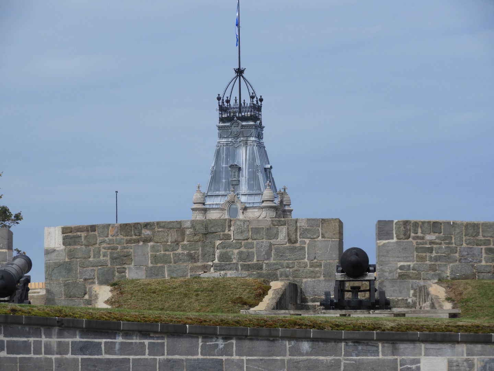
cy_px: 186
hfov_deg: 6.6
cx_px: 247
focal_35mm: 300
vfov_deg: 5.0
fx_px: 4281
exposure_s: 1/500
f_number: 5.5
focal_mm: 53.7
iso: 100
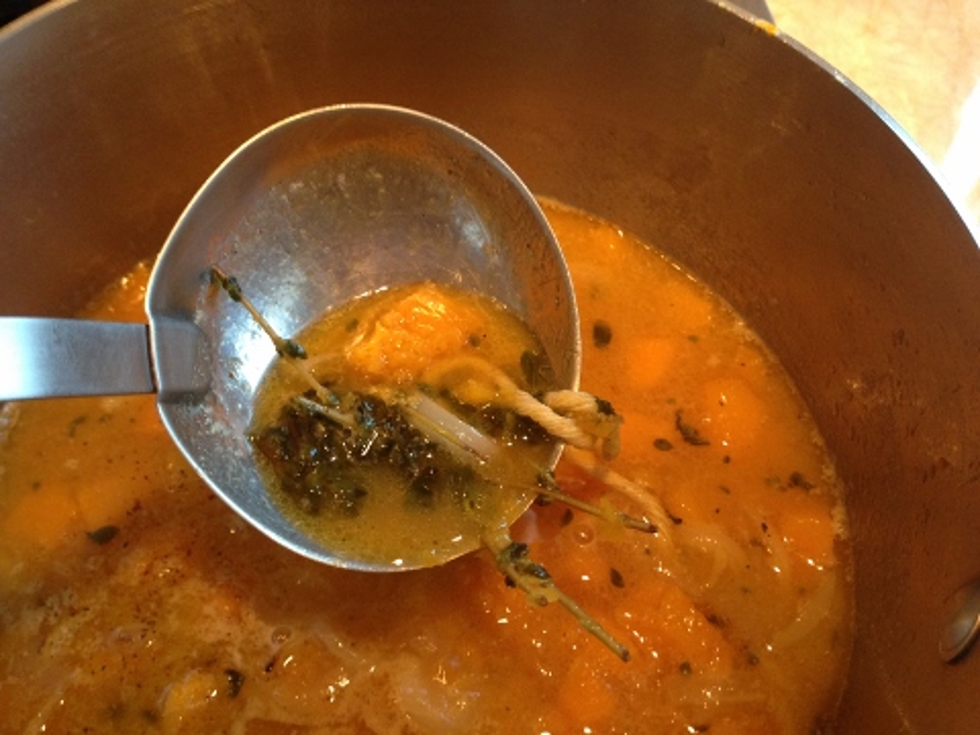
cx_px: 490
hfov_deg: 55.4
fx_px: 934
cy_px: 368
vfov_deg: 42.9
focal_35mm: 33
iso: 200
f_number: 2.4
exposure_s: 1/20
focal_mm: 4.12
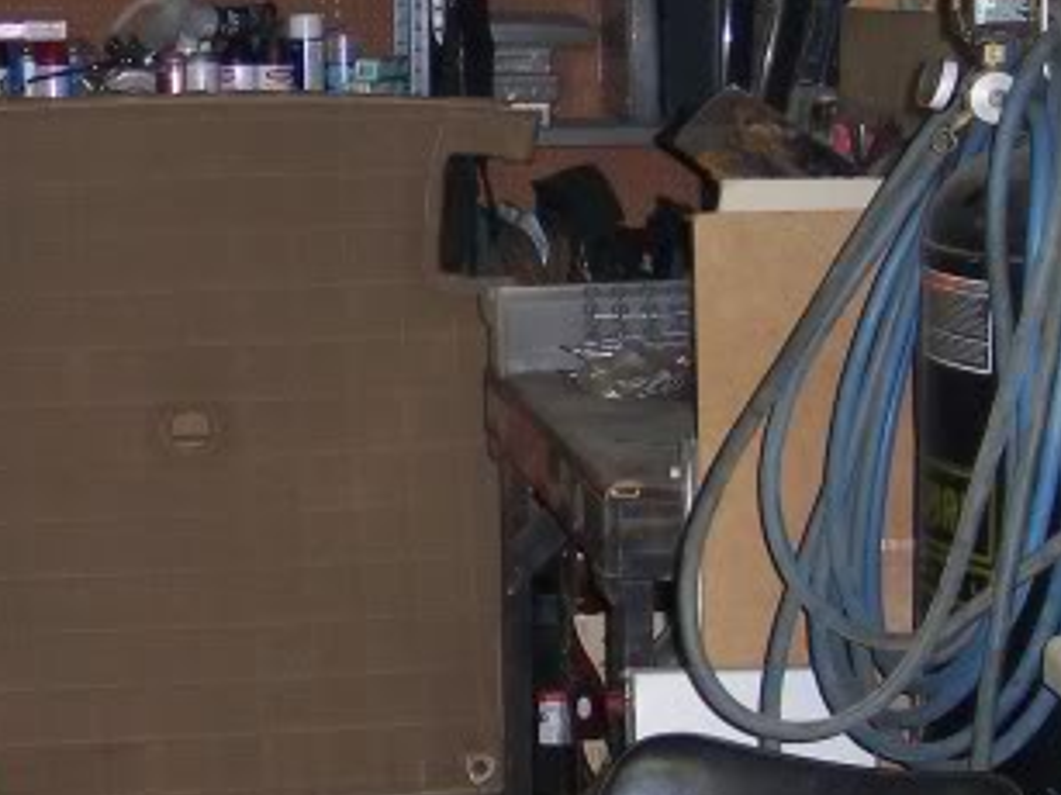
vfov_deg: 14.9
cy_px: 468
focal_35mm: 99
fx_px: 3033
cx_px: -21
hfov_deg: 19.2
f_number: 2.8
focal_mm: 8
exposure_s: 1/30
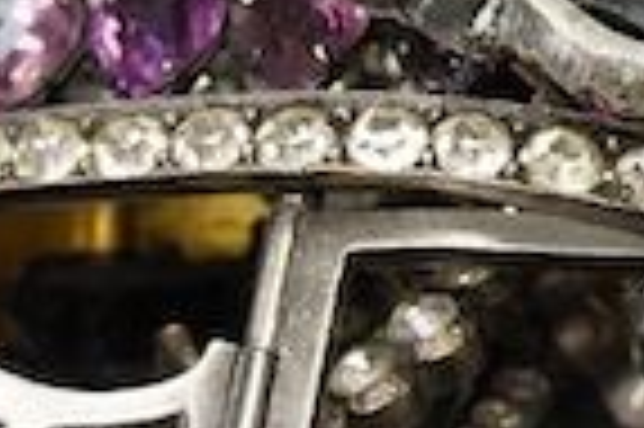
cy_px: 536
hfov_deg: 7.3
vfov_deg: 4.8
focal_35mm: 284
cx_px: 243
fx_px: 5075
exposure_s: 1/125
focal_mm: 30
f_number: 8
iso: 1250
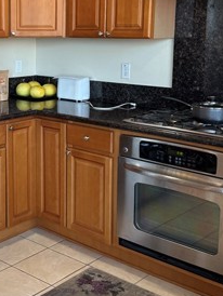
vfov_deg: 33.9
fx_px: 480
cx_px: 38
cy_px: 93
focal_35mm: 56
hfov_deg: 25.6
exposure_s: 1/120
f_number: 1.78
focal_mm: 6.76
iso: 200
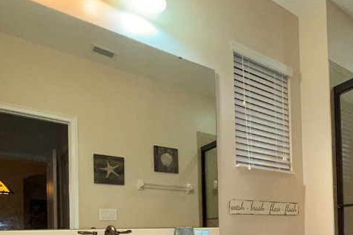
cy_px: 225
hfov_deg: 57.8
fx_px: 304
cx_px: 255
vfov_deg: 38.4
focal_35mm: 31
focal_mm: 2.22
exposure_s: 1/60
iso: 160
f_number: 2.2
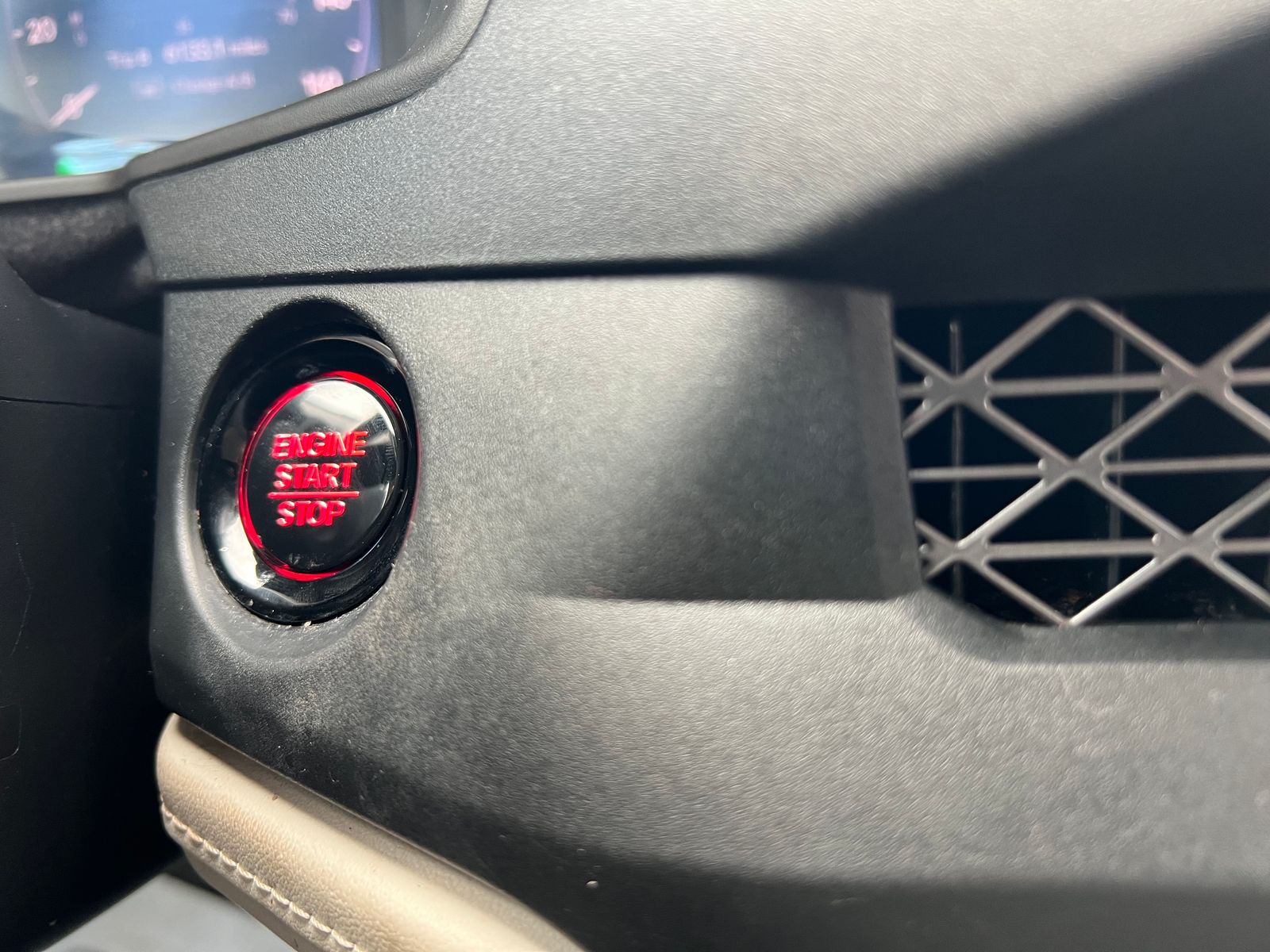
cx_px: 635
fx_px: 954
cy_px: 476
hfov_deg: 67.3
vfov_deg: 53.1
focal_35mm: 26
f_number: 1.5
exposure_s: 1/70
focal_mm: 5.7
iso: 125
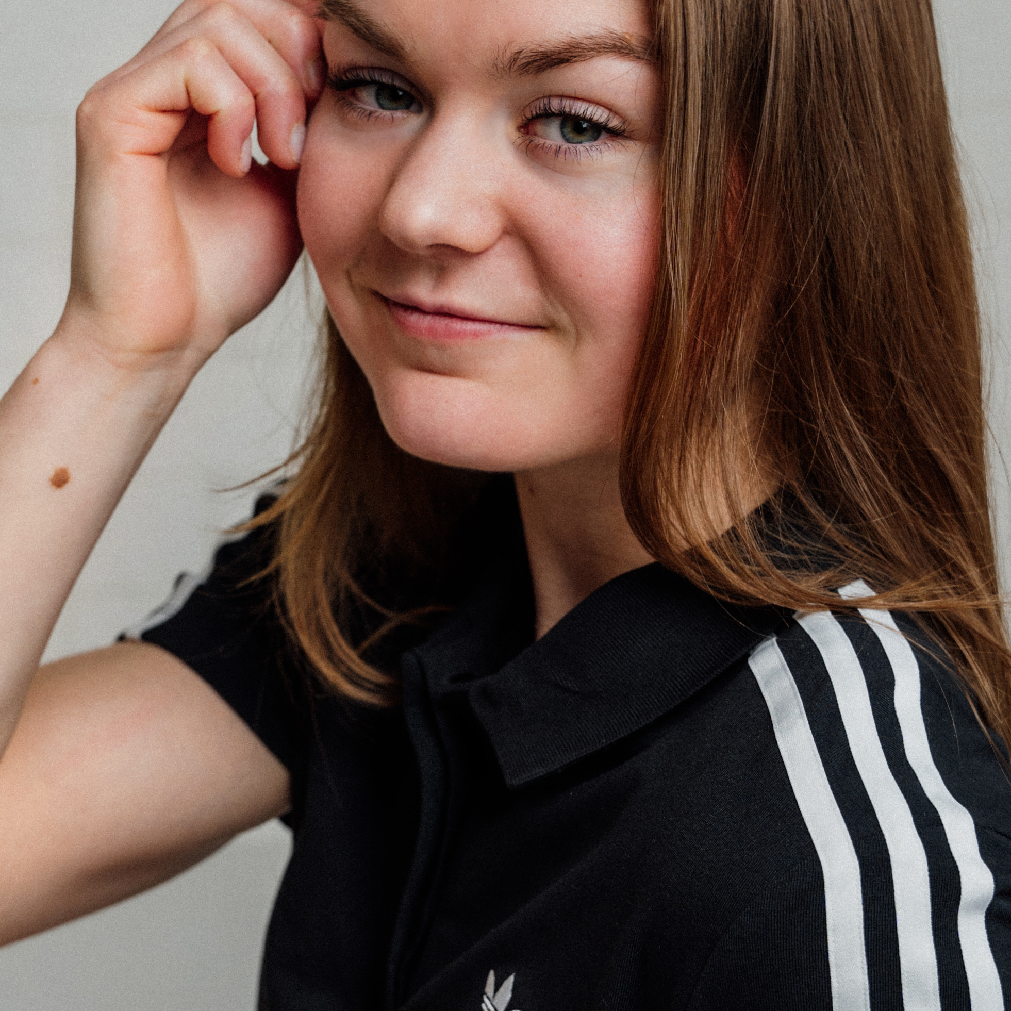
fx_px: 3007
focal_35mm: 91
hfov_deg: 19.1
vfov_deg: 19.1
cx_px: 438
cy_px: 484
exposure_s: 1/160
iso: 250
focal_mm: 35
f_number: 3.5
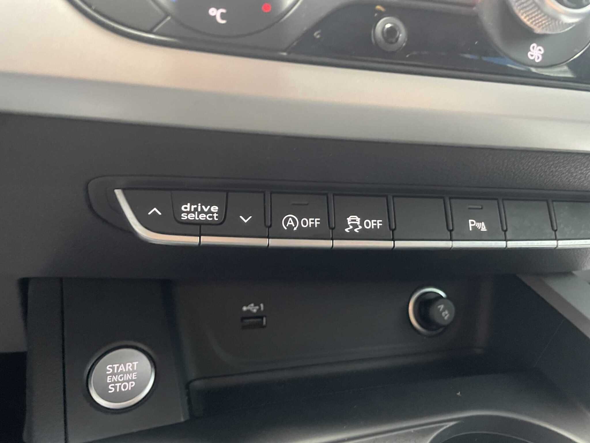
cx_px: 295
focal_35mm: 26
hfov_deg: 67.3
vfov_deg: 53.1
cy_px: 222
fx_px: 443
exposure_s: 1/27
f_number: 1.6
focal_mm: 4.2
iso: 640
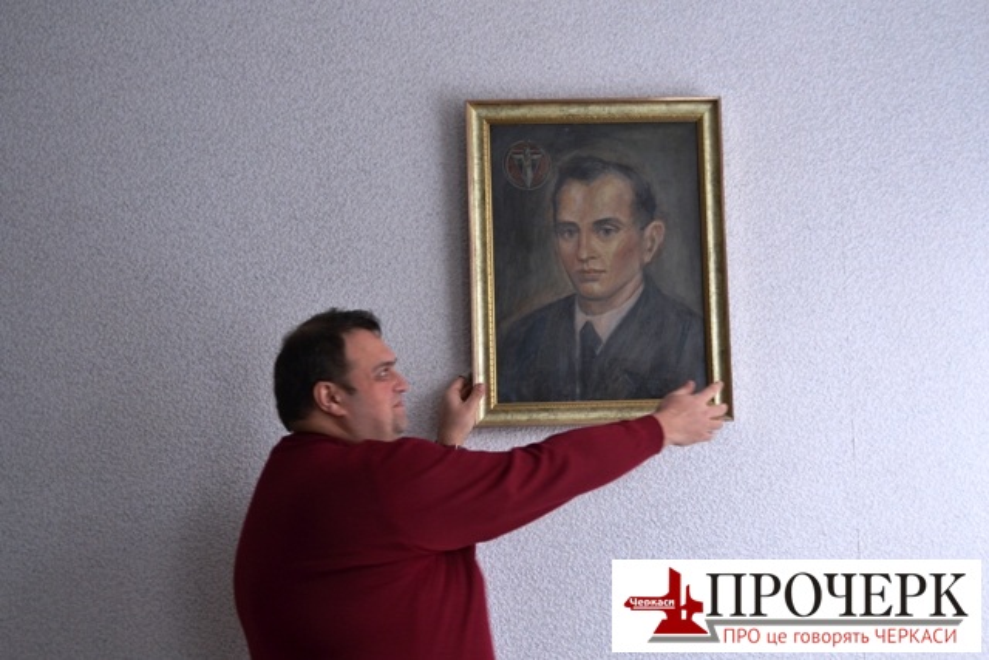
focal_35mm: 51
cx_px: 494
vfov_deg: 26.5
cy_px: 330
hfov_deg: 38.9
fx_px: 1401
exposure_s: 1/30
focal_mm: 34
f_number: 5
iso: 400
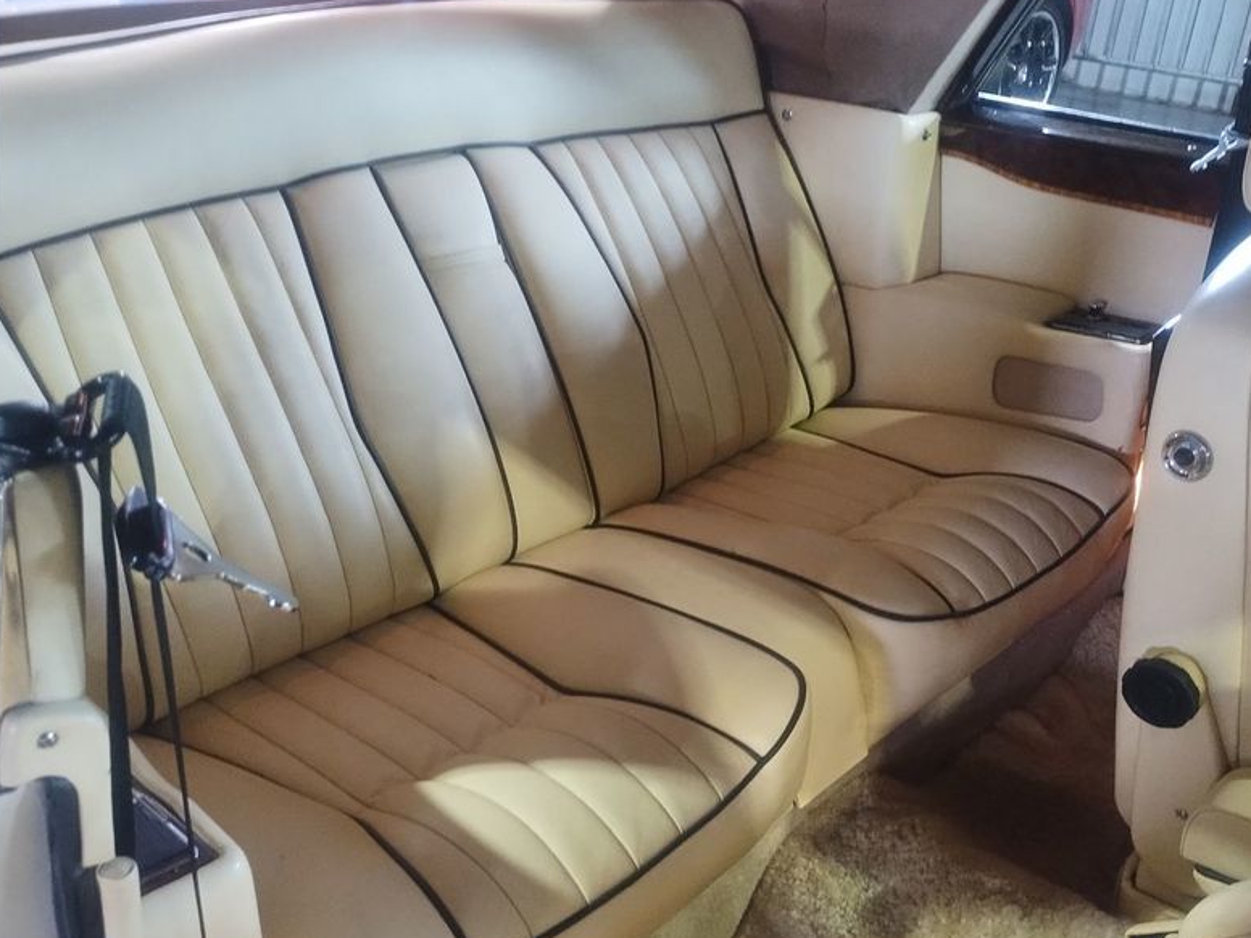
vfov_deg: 42.8
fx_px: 1193
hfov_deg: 55.3
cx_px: 663
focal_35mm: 33
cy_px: 548
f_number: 1.7
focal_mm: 4.71
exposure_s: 1/30
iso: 238
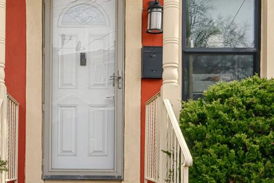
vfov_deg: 21.3
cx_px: 67
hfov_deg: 33.2
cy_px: -38
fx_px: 449
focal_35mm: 59
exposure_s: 1/60
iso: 125
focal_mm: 14
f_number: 9
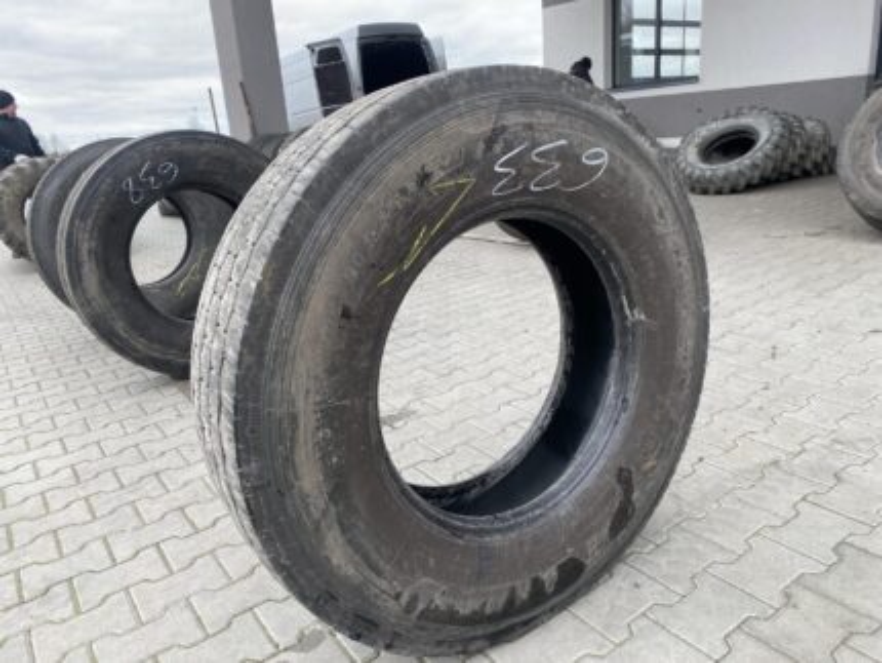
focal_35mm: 26
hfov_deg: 67.3
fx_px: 663
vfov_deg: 53.1
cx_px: 441
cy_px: 332
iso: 32
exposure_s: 1/287
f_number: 1.8
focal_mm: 4.25
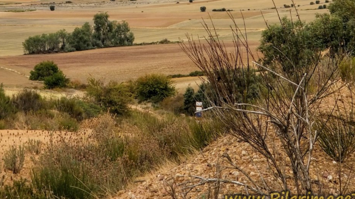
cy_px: -73
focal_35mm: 123
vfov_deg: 9.6
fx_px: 1158
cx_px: 69
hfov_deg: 17.3
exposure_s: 1/820
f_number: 2.4
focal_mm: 6
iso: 25
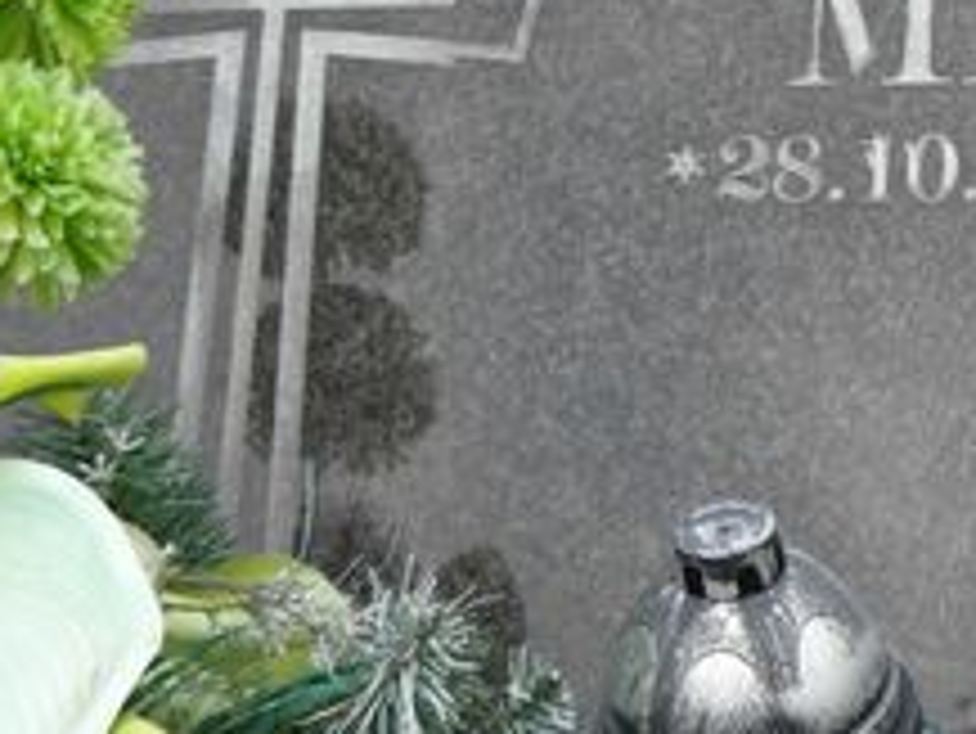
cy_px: 446
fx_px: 2990
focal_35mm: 106
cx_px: 922
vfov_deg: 14.0
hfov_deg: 18.2
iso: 80
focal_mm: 7.8
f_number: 2.1
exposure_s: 1/1000
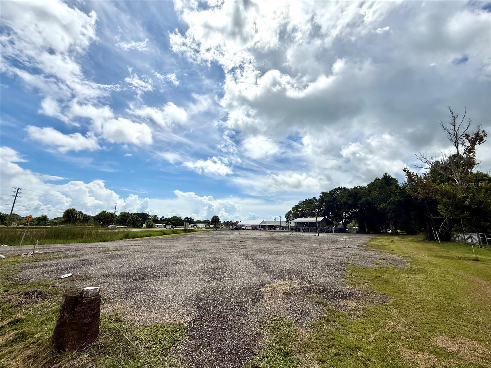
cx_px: 246
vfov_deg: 85.7
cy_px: 184
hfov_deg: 102.1
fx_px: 199
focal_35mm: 14
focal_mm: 2.22
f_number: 2.2
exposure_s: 1/6173
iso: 40
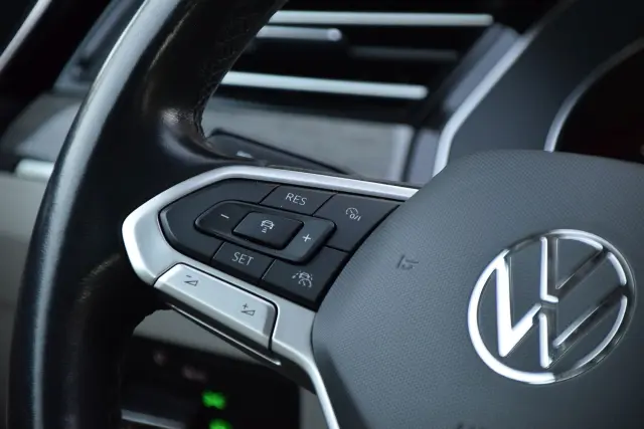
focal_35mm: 285
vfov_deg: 4.8
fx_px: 5099
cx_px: 322
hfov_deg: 7.2
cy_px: 214
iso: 1600
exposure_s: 1/160
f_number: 6.3
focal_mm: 190
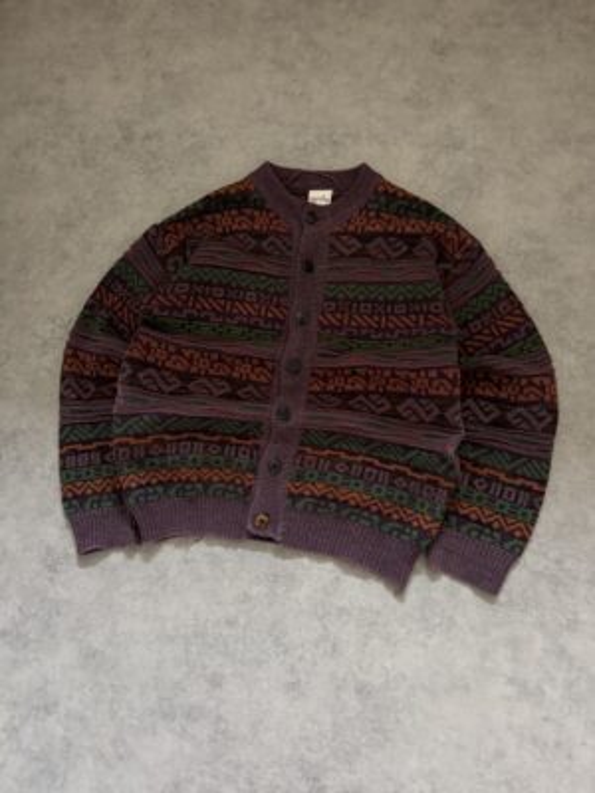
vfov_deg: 71.6
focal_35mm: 24
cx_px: 298
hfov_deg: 56.8
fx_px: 550
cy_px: 396
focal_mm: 6.76
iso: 1000
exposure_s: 1/34
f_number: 1.78
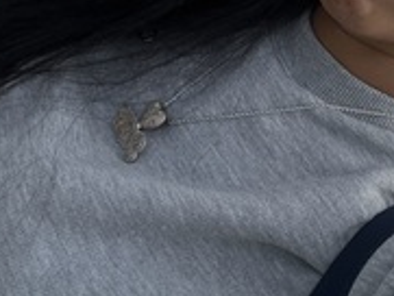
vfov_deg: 16.7
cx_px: 271
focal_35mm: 83
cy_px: -100
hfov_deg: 23.4
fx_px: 945
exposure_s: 1/416
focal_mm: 2.69
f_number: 1.9
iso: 25
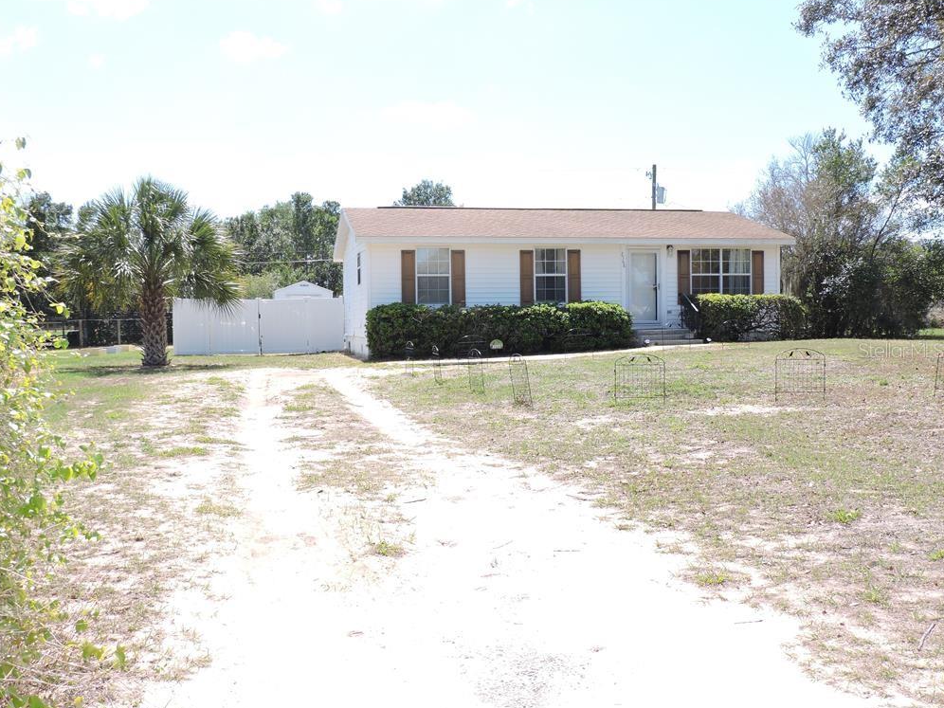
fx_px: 982
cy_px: 350
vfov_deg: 39.7
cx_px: 463
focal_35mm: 36
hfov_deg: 51.4
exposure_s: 1/800
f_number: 3.3
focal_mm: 6.2
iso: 160
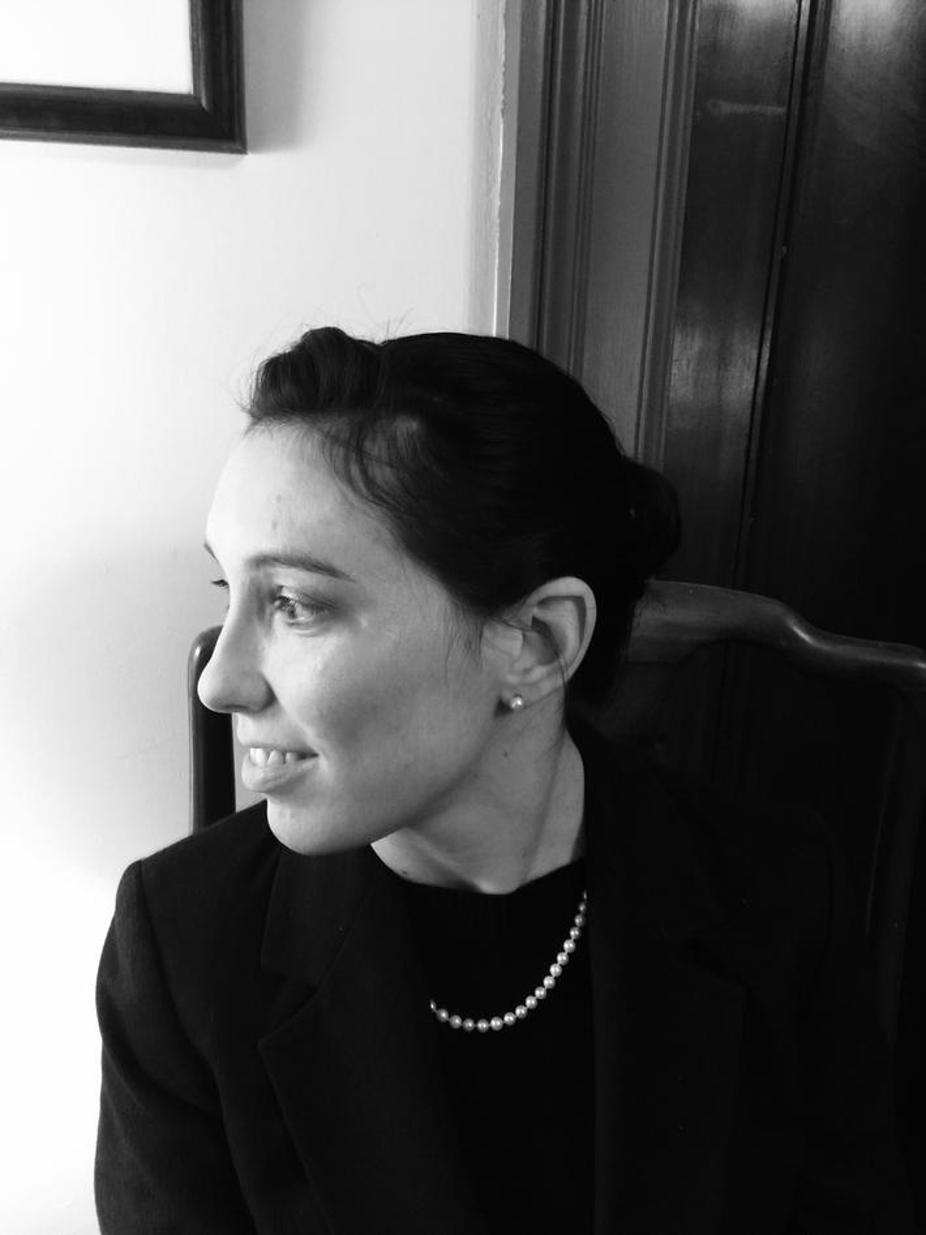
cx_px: 463
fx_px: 1035
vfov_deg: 61.7
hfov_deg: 48.2
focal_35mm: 29
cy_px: 618
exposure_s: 1/4
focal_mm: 4.15
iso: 100
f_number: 2.2
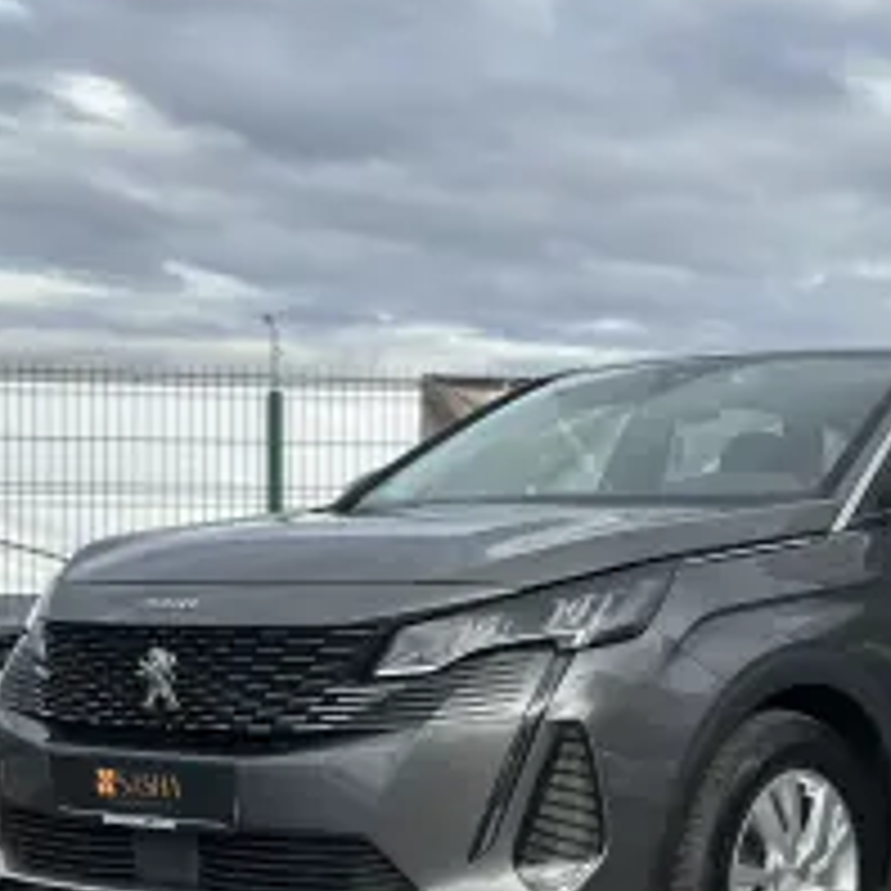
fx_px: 2242
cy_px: 576
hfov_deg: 22.2
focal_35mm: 77
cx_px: 684
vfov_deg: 22.4
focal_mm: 6.86
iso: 80
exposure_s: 1/3731
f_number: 1.78
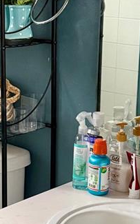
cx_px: 41
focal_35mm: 94
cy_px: 101
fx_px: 574
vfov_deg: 22.1
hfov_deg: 13.9
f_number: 1.78
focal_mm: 6.76
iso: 640
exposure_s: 1/60
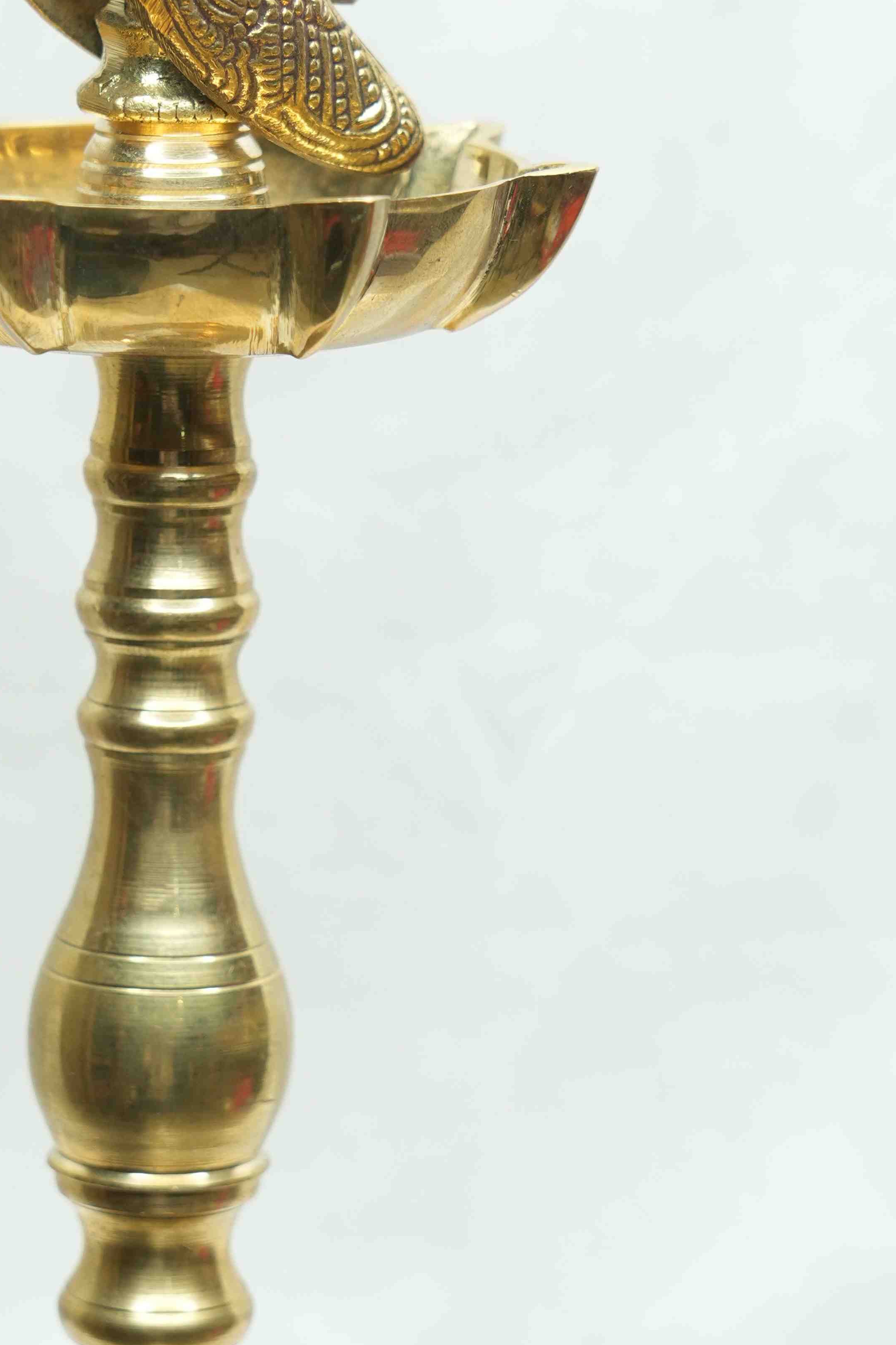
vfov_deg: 11.5
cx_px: 350
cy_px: 757
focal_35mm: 179
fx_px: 6682
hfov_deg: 7.7
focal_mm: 82
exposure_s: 1/60
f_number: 5.6
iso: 400
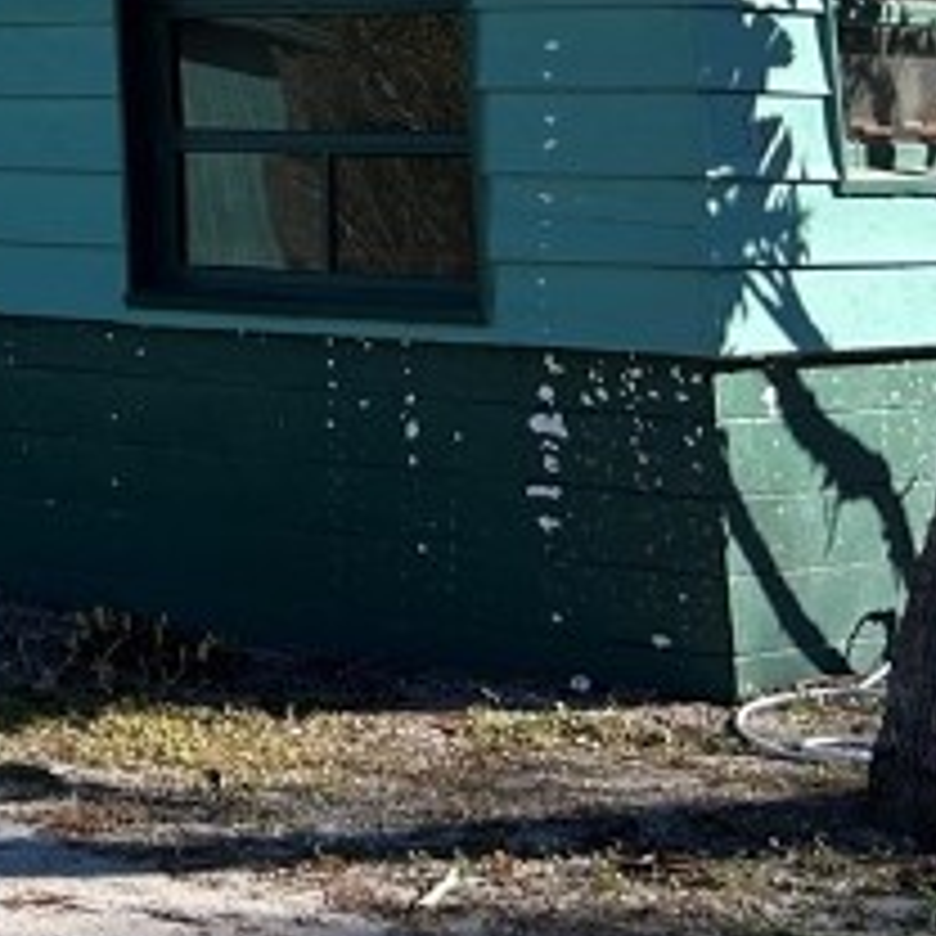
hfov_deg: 13.8
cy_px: -580
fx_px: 3457
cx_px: -716
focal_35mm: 113
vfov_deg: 14.2
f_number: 1.5
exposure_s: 1/2165
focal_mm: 5.7
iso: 50
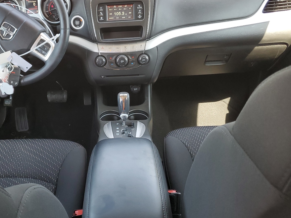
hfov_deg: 49.5
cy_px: 101
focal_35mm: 37
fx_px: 311
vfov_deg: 38.6
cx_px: 103
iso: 58
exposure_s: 1/120
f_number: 1.5
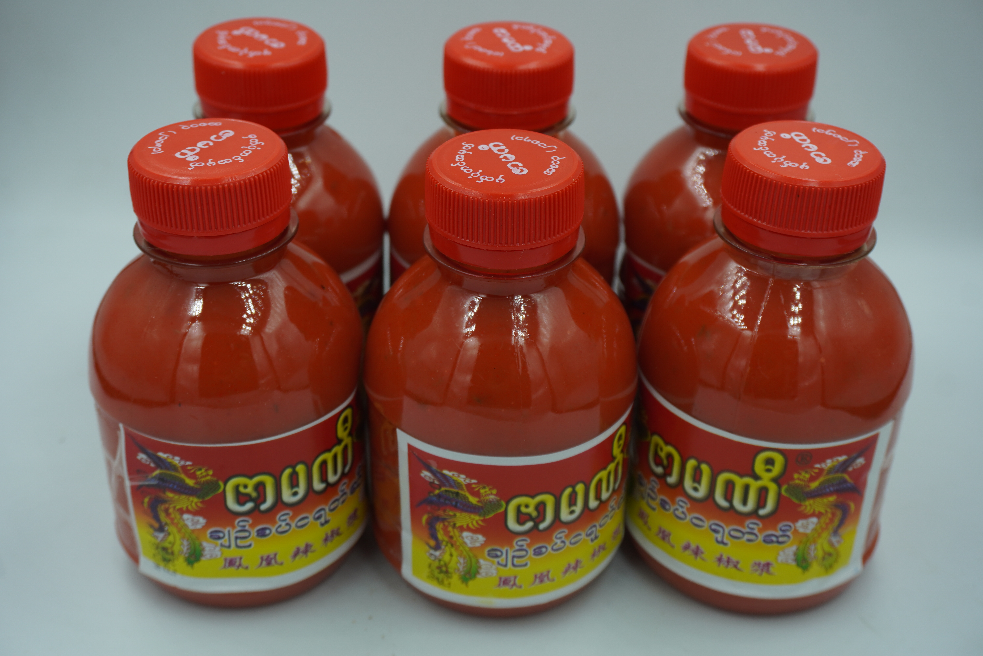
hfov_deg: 45.0
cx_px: 492
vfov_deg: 30.8
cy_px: 328
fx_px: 1188
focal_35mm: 44
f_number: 6.3
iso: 100
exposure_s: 1/125
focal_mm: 29
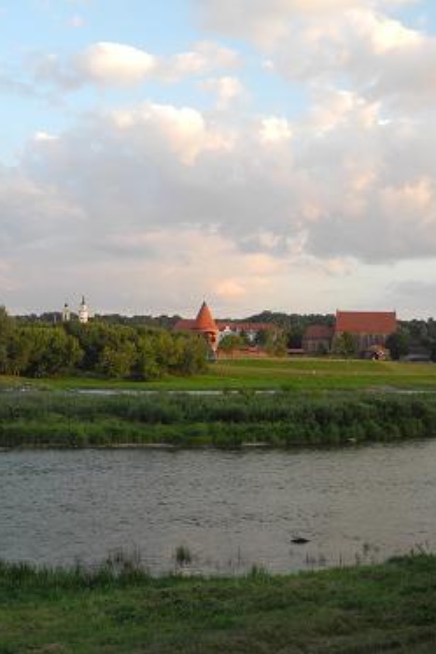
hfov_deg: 26.6
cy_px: 335
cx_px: 105
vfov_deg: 39.6
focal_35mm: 50
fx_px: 907
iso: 100
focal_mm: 7.4
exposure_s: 1/160
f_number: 3.2
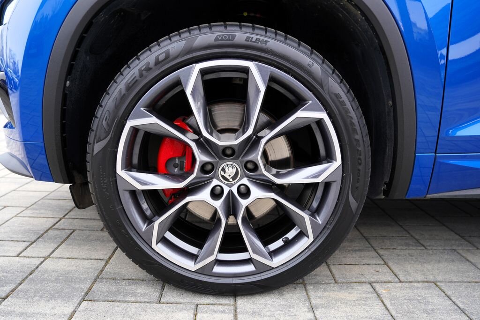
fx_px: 320
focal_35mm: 24
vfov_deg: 53.1
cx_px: 240
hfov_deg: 73.7
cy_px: 160
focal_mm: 24
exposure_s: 1/50
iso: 100
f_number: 3.5
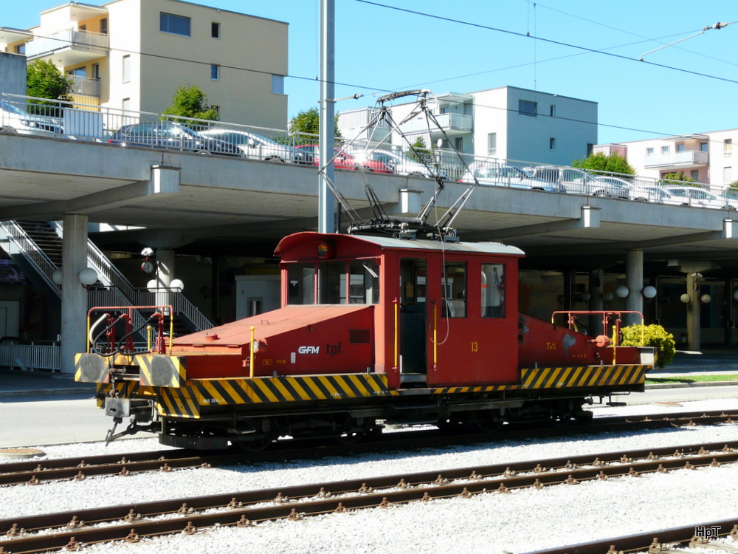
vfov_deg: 24.8
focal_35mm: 59
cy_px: 277
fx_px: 1258
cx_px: 369
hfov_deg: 32.7
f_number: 5.6
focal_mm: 9.8
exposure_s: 1/200
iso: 100
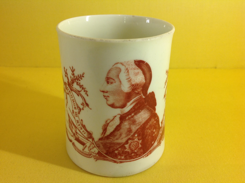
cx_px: 122
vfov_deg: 40.6
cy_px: 92
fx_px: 247
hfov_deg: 52.7
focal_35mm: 35
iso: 50
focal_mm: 4.28
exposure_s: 1/30
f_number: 2.4
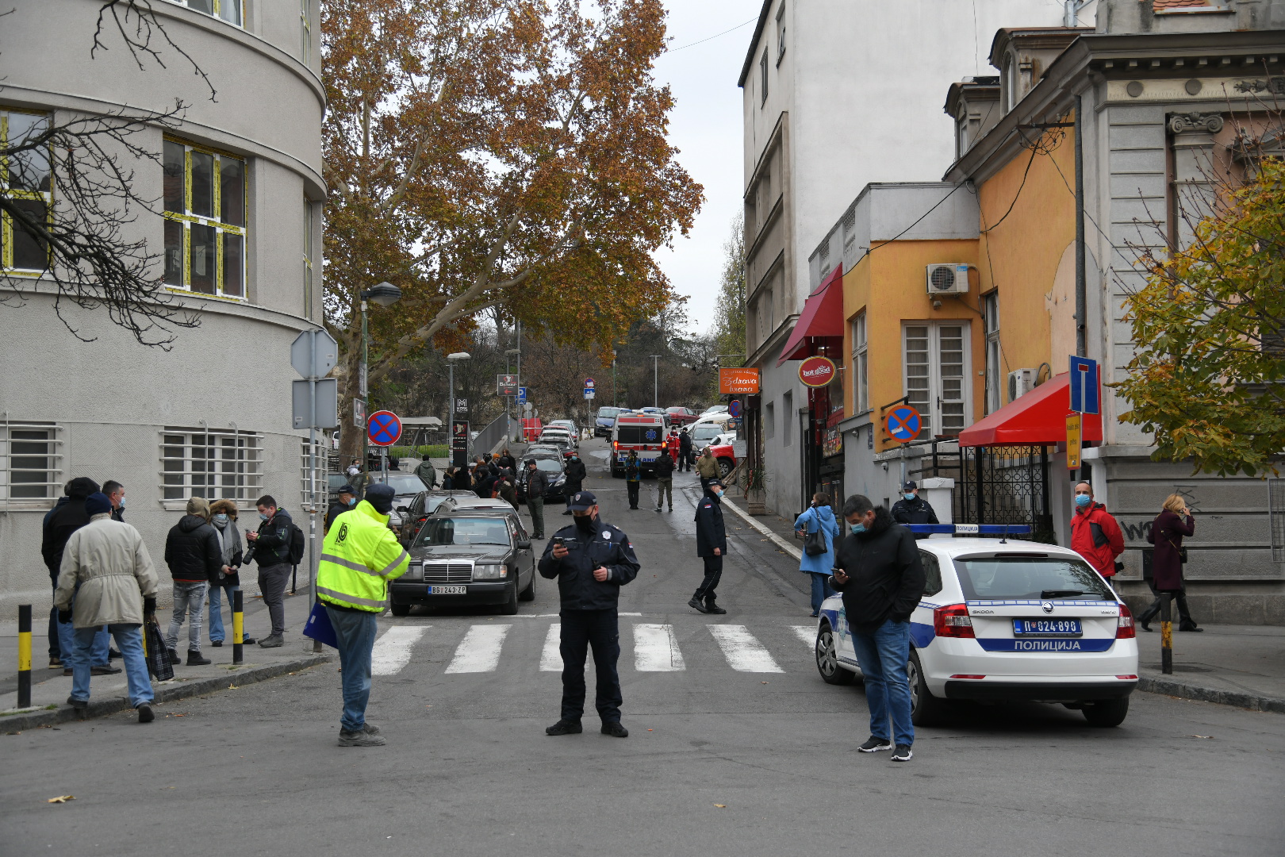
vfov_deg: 33.4
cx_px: 642
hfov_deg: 48.5
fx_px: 1428
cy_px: 428
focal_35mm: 40
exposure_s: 1/640
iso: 400
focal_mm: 40
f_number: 4
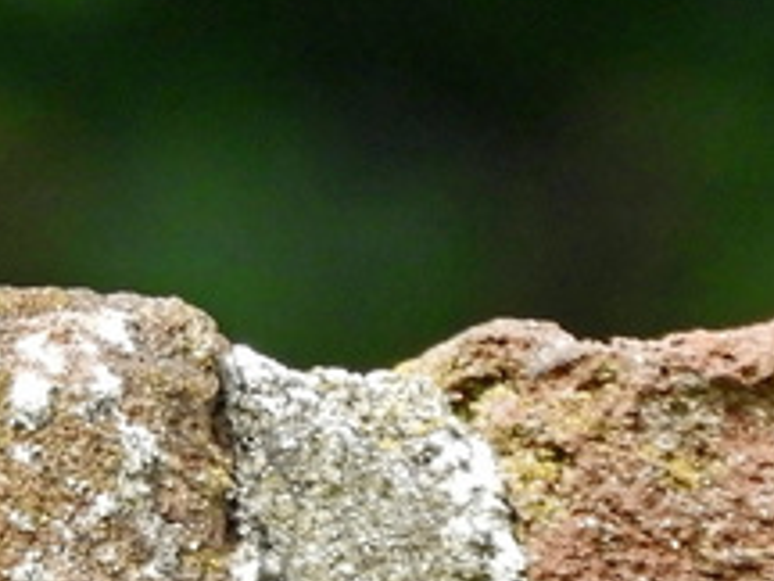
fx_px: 60751
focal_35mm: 2717
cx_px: -532
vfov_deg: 0.5
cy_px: -334
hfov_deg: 0.7
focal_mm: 143.3
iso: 320
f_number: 5.6
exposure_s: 1/250
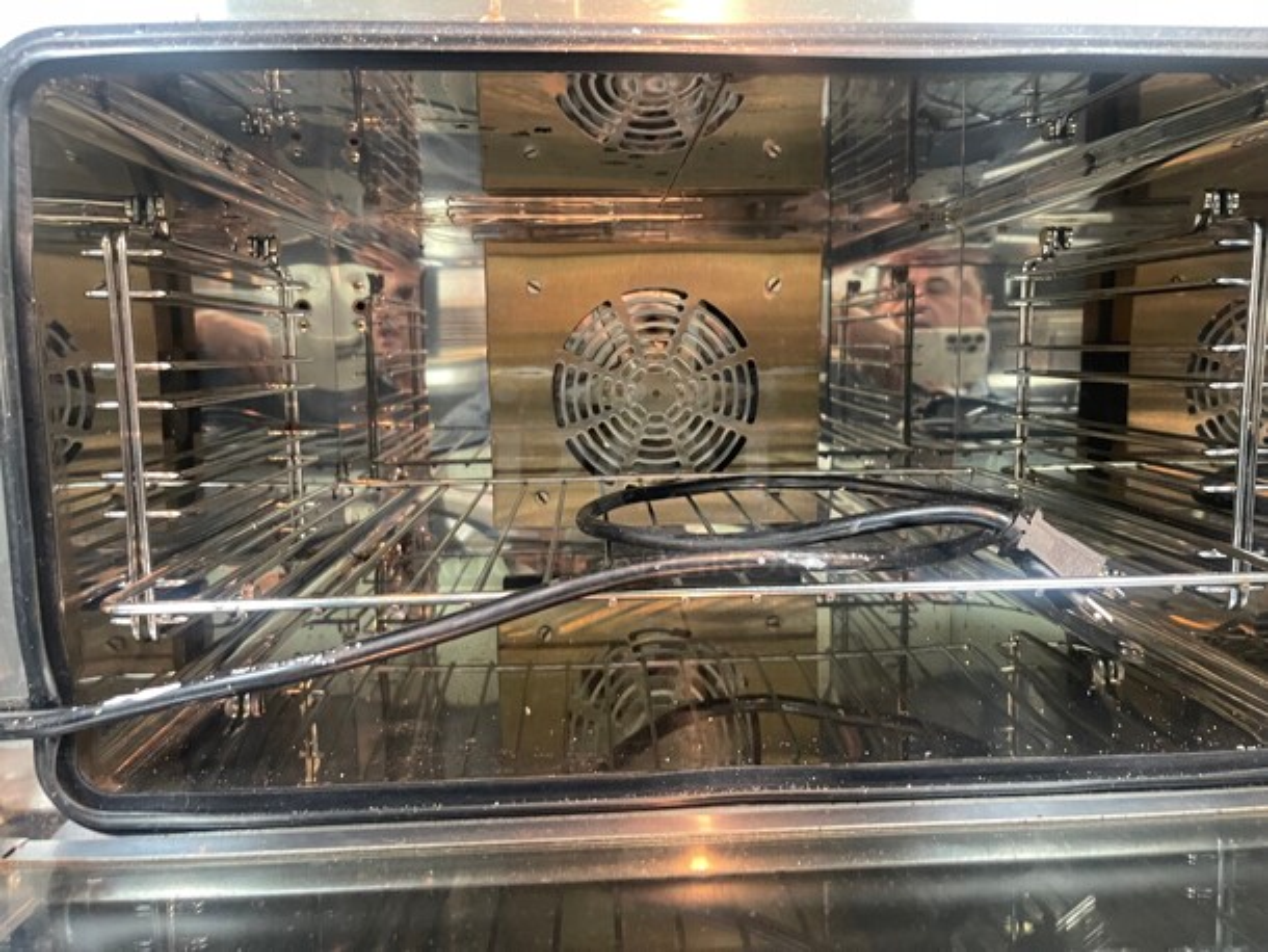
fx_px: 953
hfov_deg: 67.3
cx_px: 634
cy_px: 476
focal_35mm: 26
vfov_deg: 53.1
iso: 500
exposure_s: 1/40
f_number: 1.6
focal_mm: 5.1
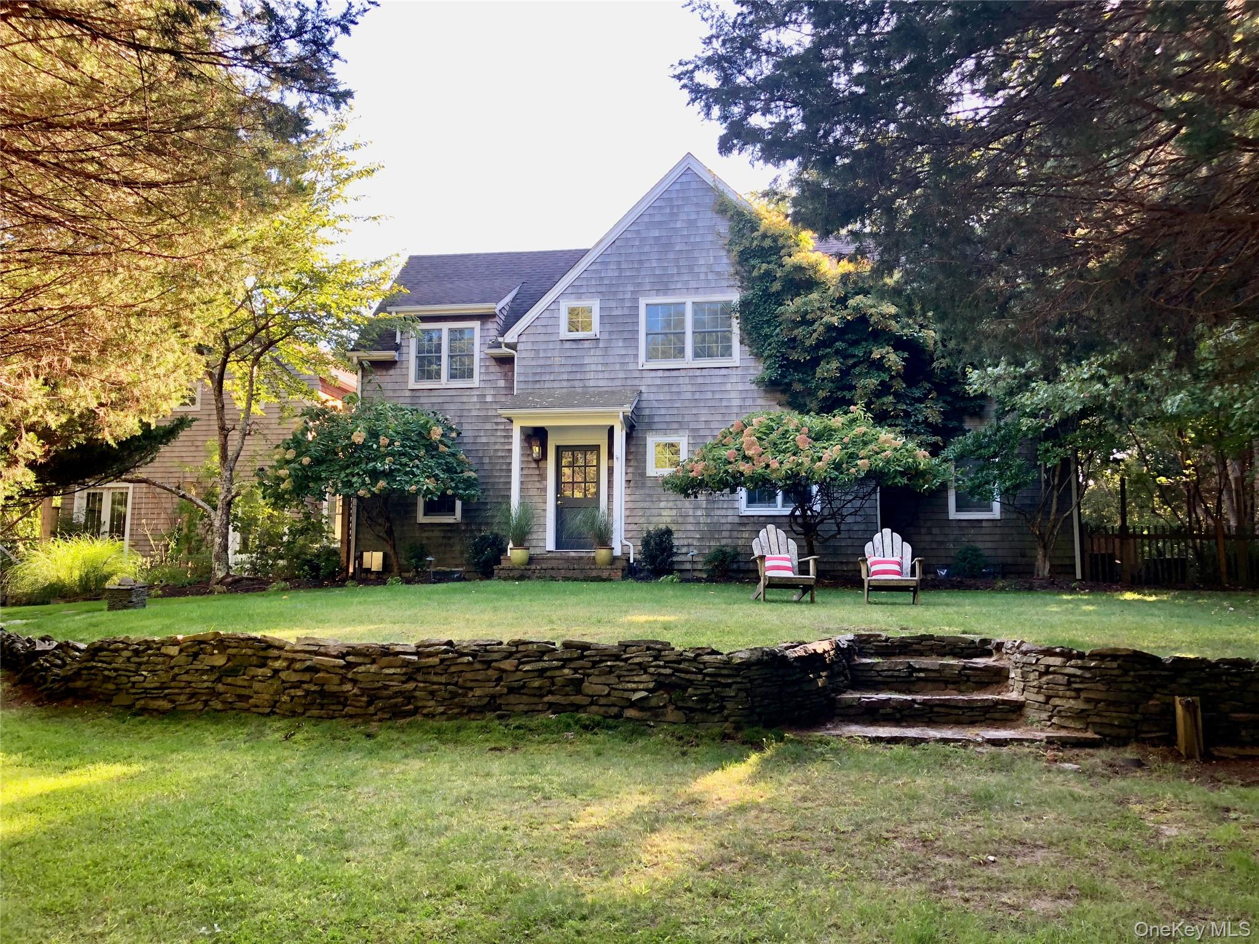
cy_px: 472
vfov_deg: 49.7
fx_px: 1018
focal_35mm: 28
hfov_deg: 63.4
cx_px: 630
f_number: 1.8
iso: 50
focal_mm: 3.99
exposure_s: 1/120
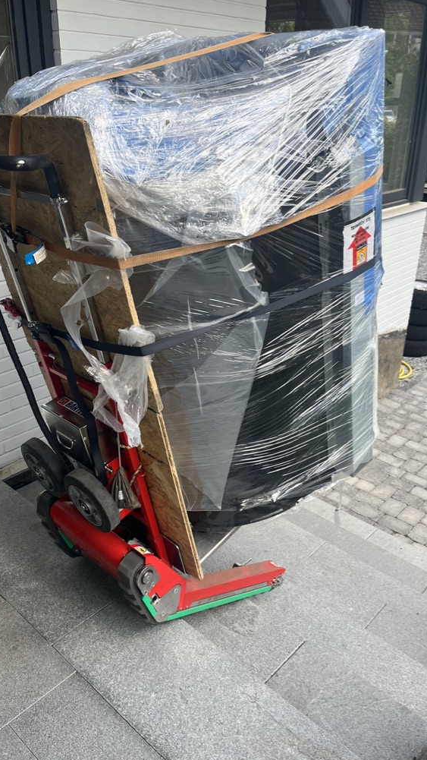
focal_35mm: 29
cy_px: 375
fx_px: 584
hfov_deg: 40.2
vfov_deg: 66.1
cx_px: 210
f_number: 1.6
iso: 50
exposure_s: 1/340
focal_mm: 5.1
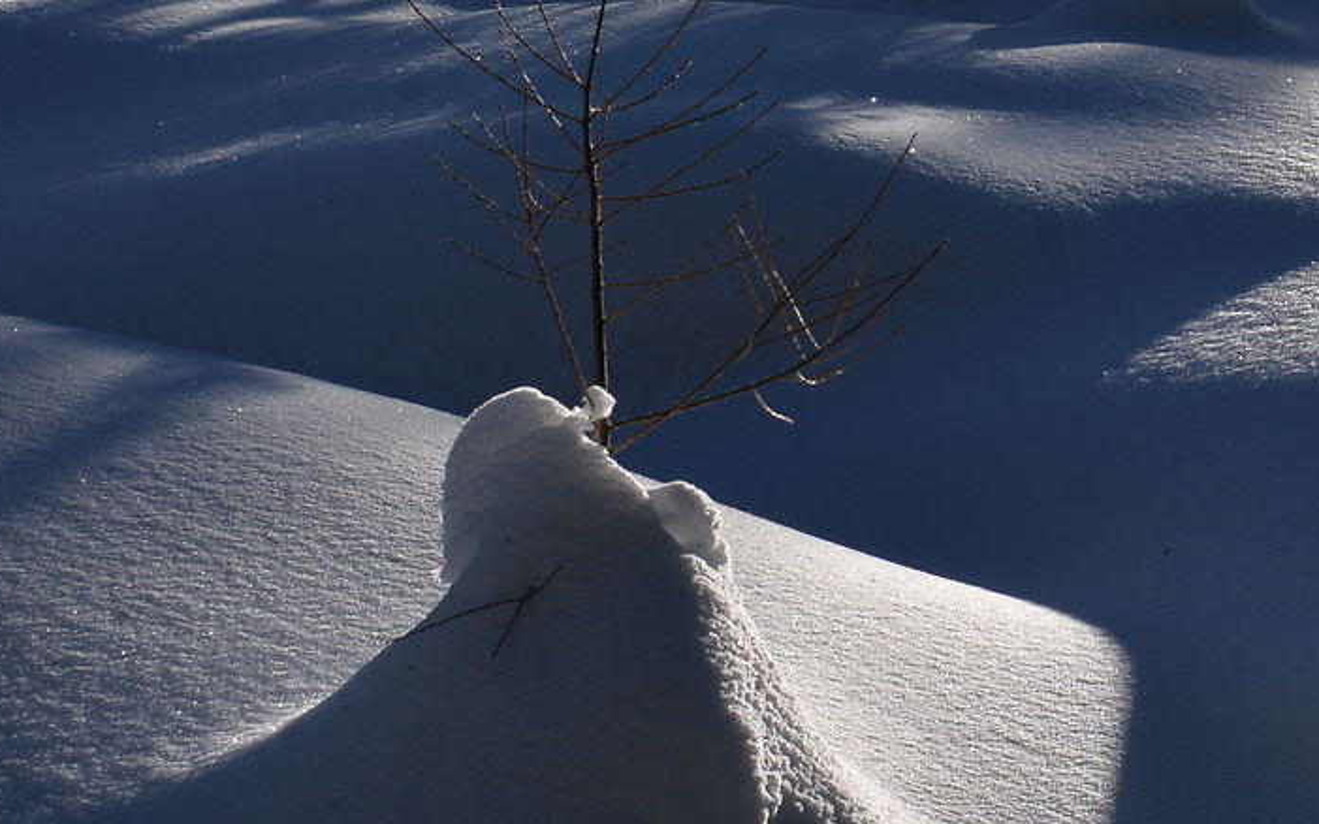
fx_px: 5643
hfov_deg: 13.2
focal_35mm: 157
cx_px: 1206
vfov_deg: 8.3
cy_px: 17
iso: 100
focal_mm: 45
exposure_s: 1/500
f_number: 11
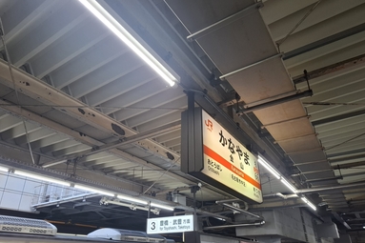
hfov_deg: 71.5
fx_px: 253
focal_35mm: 25
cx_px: 177
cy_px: 132
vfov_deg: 51.2
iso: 160
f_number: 1.8
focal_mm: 5.54
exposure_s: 1/100
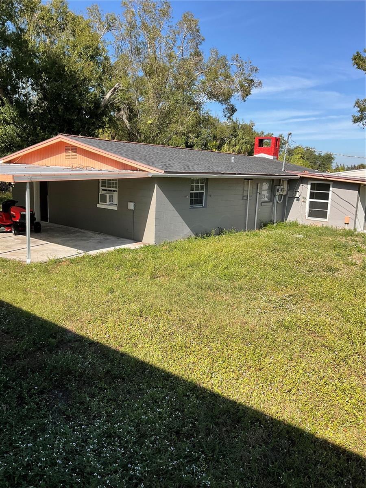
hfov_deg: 48.2
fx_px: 409
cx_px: 183
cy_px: 244
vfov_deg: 61.7
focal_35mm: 29
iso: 25
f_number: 1.8
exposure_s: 1/1311
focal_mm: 3
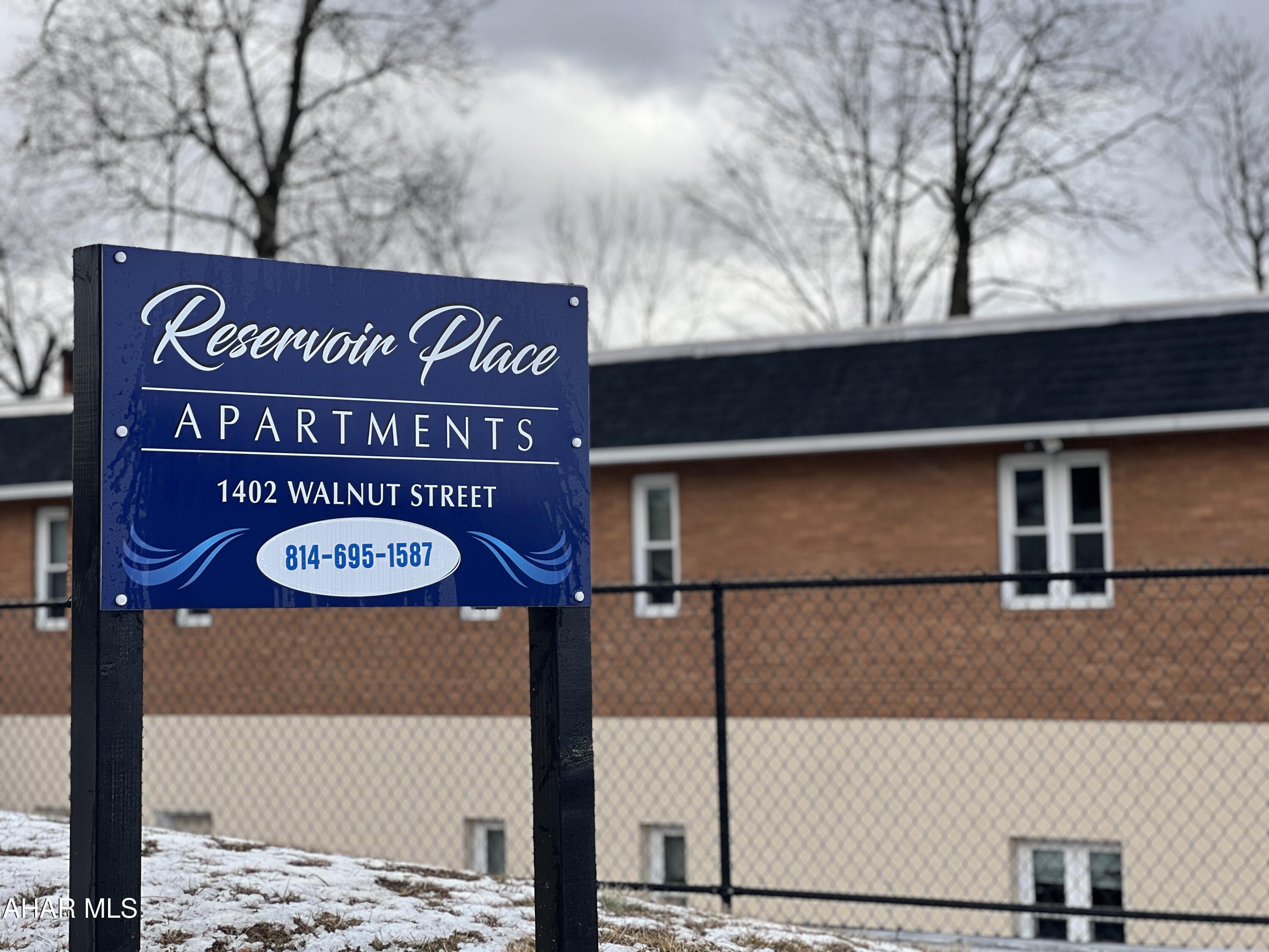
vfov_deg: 19.1
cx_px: 634
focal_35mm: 77
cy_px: 476
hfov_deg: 25.3
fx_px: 2823
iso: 32
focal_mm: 9
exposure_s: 1/449
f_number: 2.8
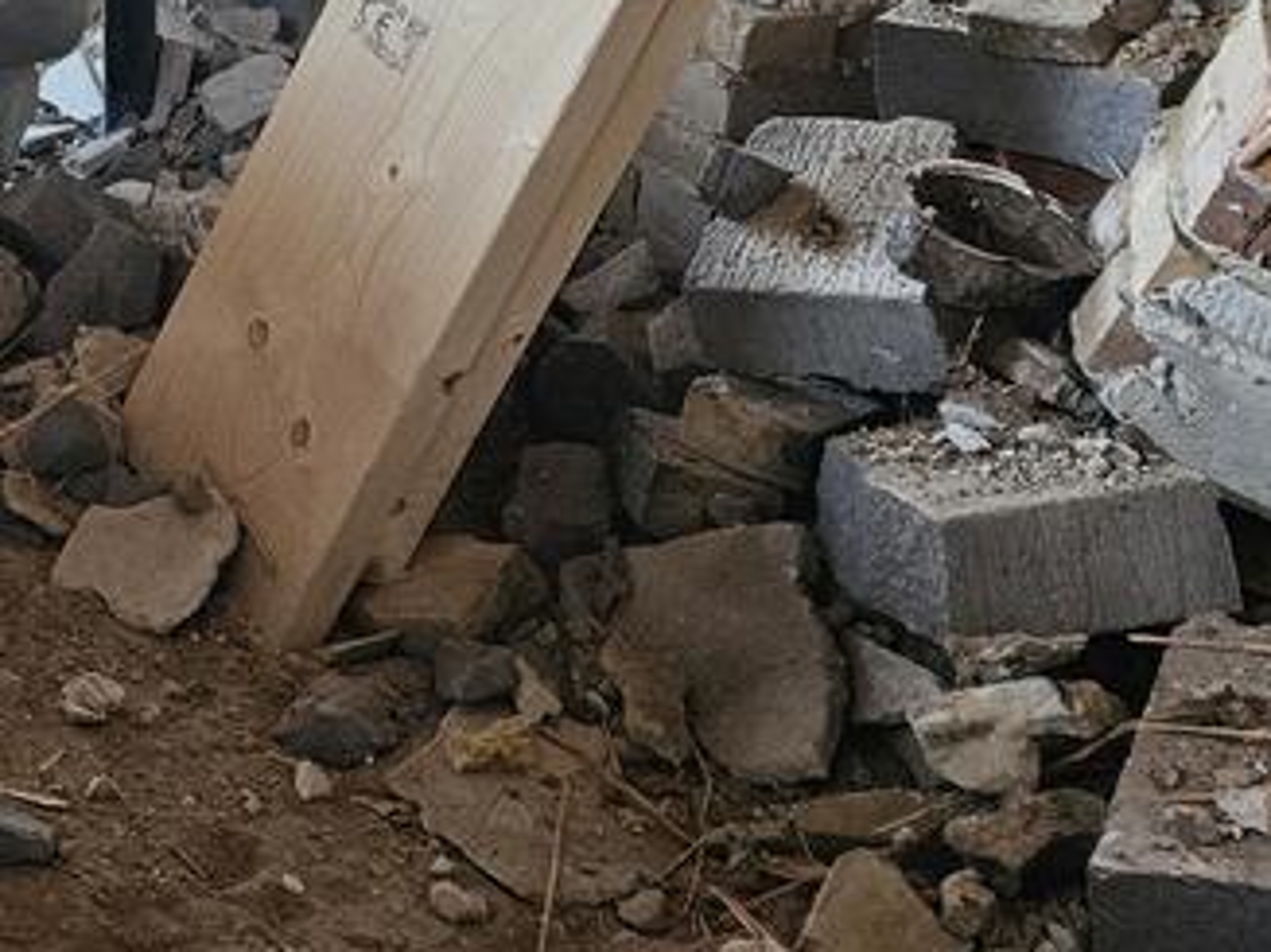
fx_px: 2973
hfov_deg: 21.2
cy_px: -408
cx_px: -498
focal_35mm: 81
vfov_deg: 16.8
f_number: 1.8
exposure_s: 1/33.3
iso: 500
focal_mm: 5.4
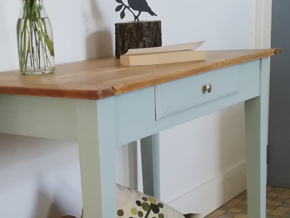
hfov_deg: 30.2
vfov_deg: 22.7
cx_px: 116
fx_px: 536
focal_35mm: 64
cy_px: 164
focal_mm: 3.83
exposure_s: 1/25
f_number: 2.2
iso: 320
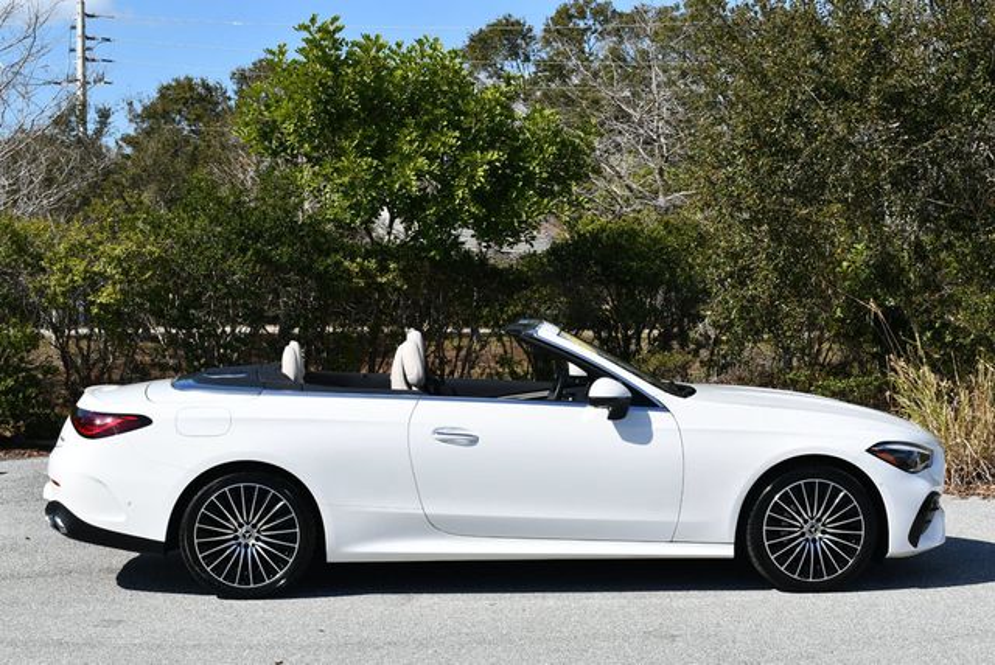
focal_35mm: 70
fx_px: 1936
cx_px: 498
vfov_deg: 19.5
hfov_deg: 28.8
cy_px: 332
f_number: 9
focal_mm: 35
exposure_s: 1/320
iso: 100
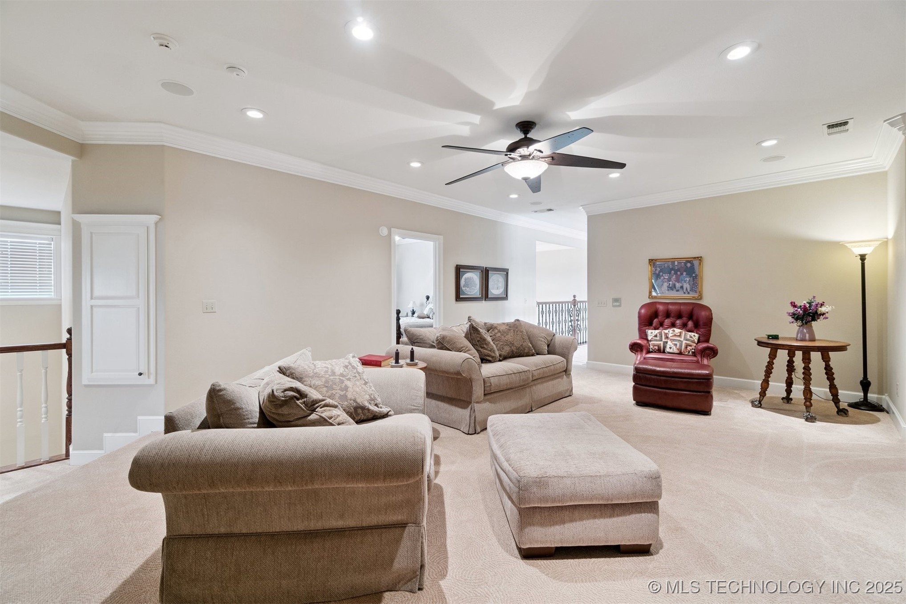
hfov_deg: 100.4
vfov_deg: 77.3
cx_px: 453
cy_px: 302
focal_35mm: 15
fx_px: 377
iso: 200
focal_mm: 10
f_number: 6.3
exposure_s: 1/13
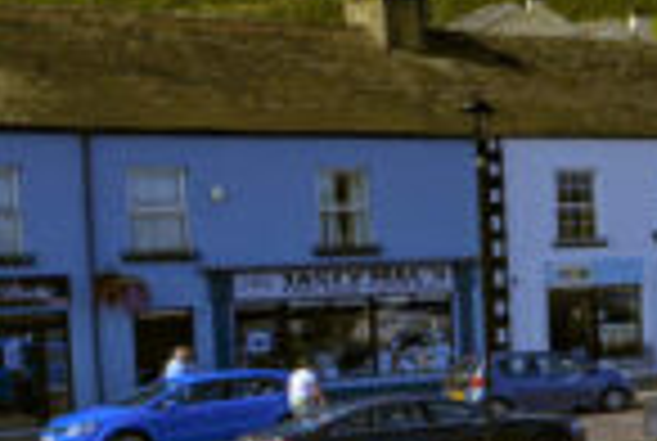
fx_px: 1792
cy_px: 281
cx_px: 1724
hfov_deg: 13.1
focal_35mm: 98
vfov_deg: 14.0
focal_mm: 14
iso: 90
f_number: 14
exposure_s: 1/80
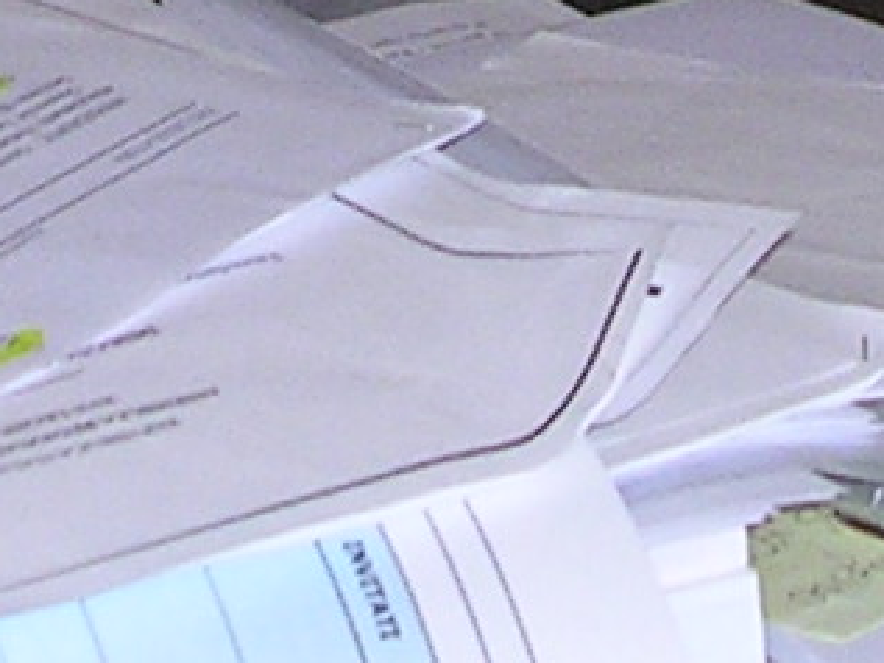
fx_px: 10398
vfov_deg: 3.6
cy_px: -1209
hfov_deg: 4.9
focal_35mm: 407
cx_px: 310
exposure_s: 1/60.1
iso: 82
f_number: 3.5
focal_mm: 9.6
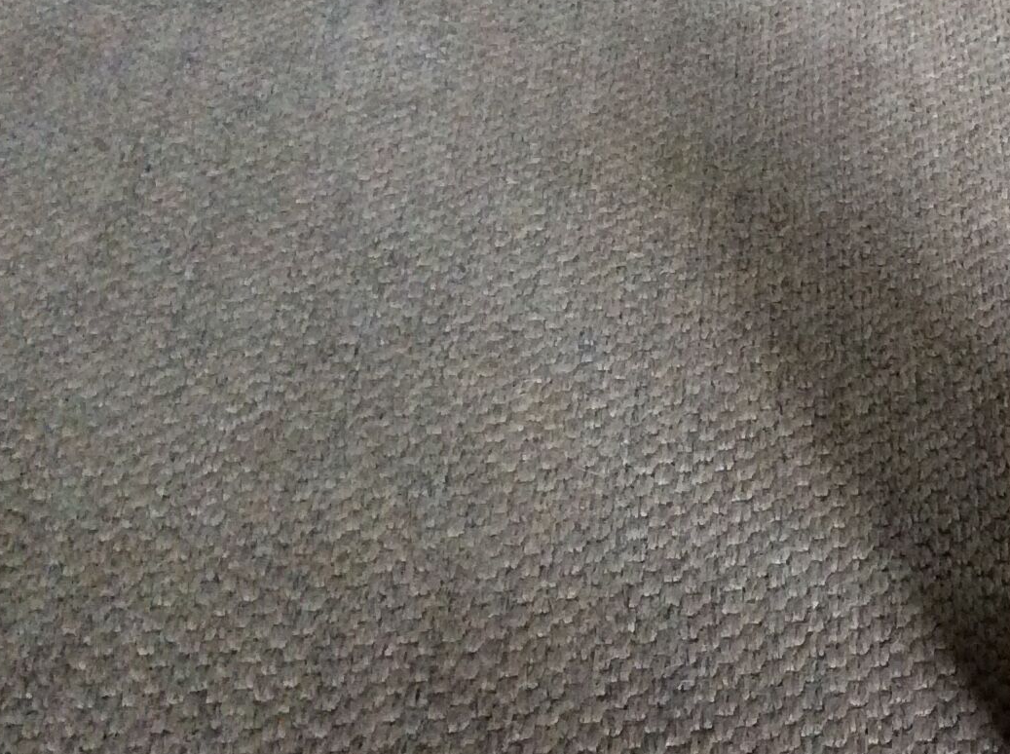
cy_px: 324
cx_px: 1188
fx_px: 2330
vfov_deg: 18.4
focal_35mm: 80
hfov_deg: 22.6
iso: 200
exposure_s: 1/25
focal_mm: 3.3
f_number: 2.4
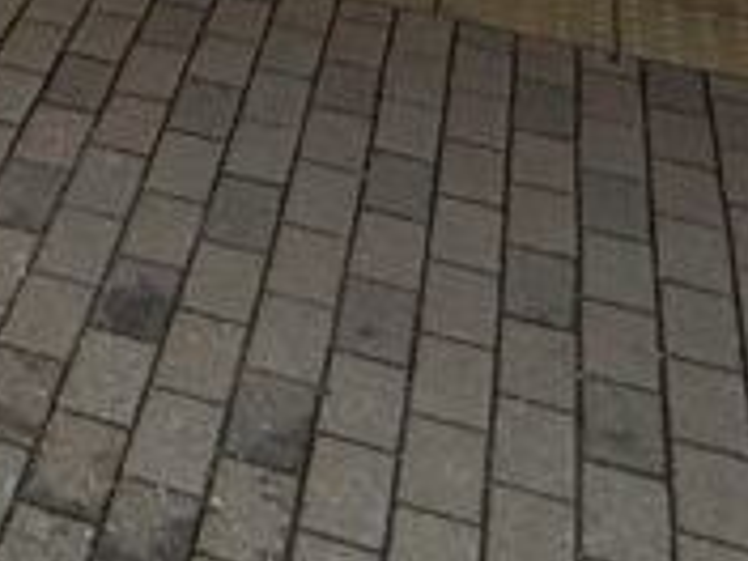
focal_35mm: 102
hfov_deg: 17.5
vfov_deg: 8.9
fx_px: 2204
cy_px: -1475
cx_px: -336
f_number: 2.2
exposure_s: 1/809
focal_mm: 2.22
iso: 50
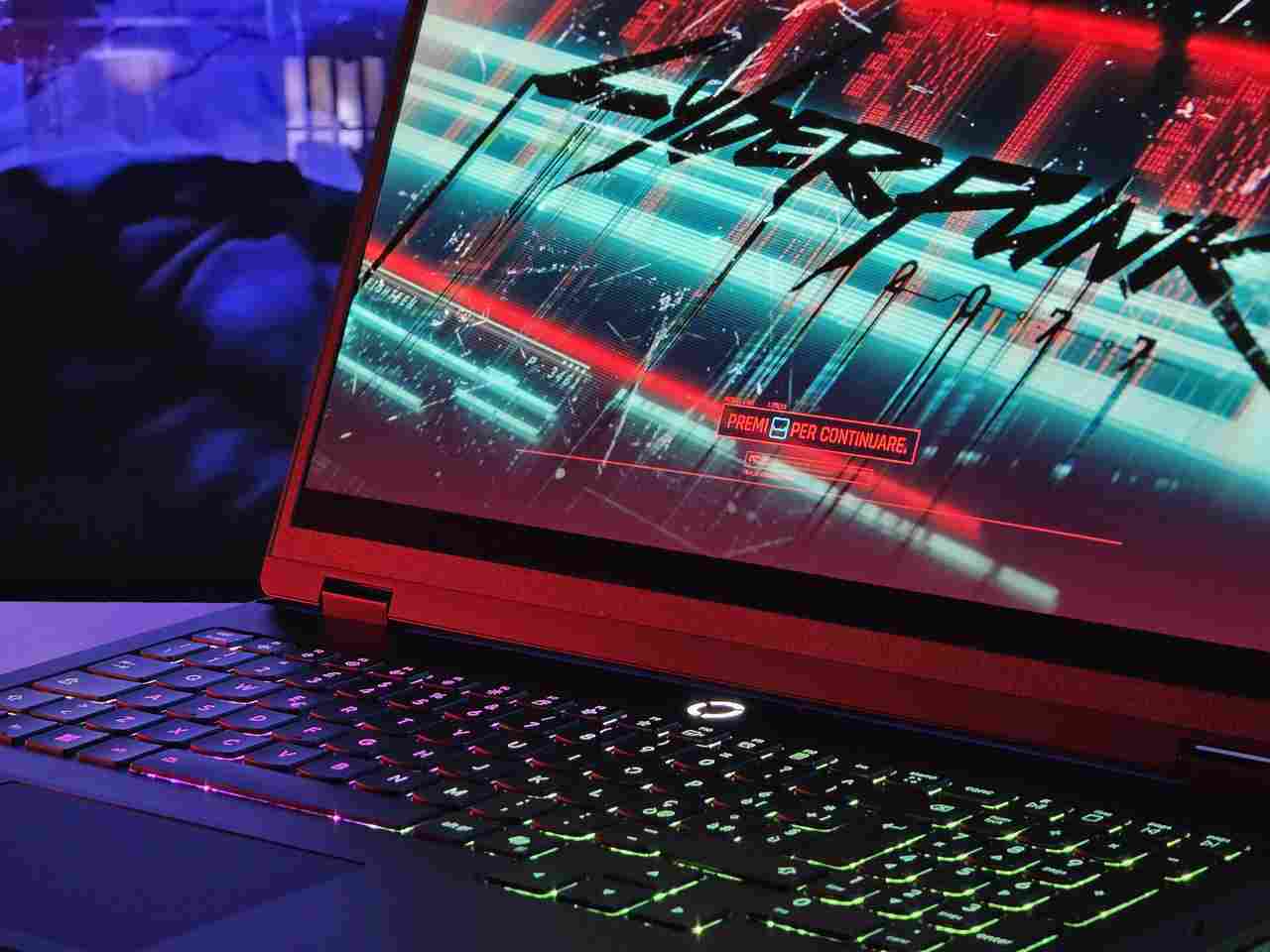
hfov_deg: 17.1
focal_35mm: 115
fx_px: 4219
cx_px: 635
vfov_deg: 12.9
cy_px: 476
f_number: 3.4
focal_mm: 18.6
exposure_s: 1/30
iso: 1000
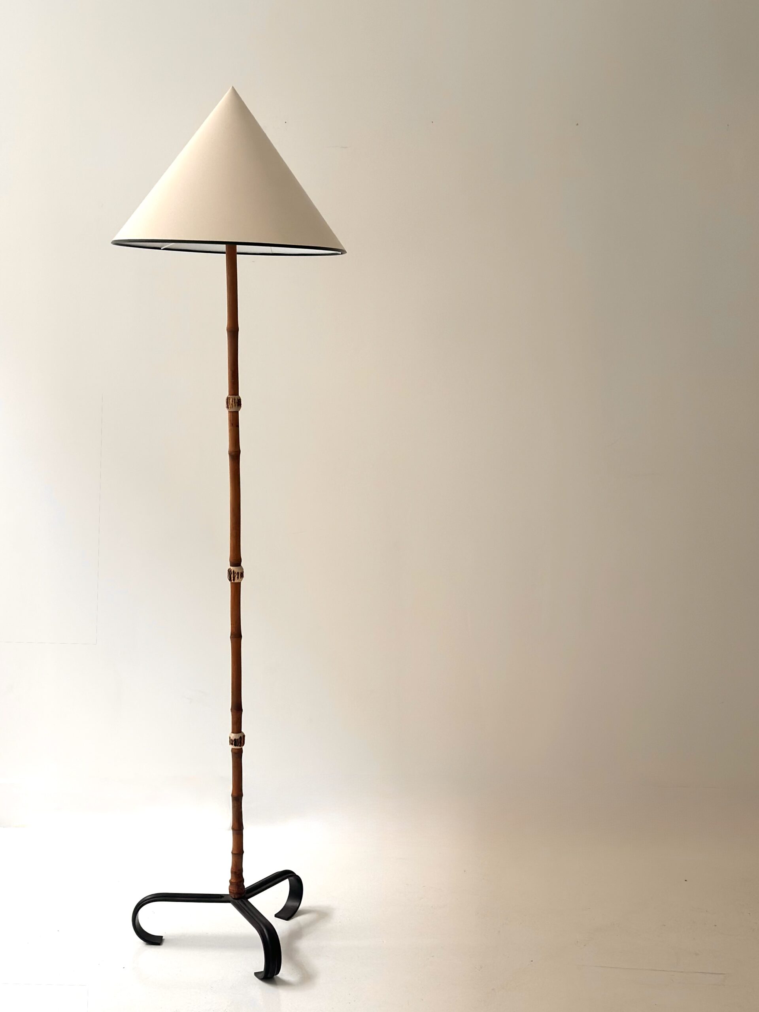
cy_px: 506
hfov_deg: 30.3
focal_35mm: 48
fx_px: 1404
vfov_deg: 39.7
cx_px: 380
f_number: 1.78
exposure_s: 1/208
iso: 80
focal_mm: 6.86
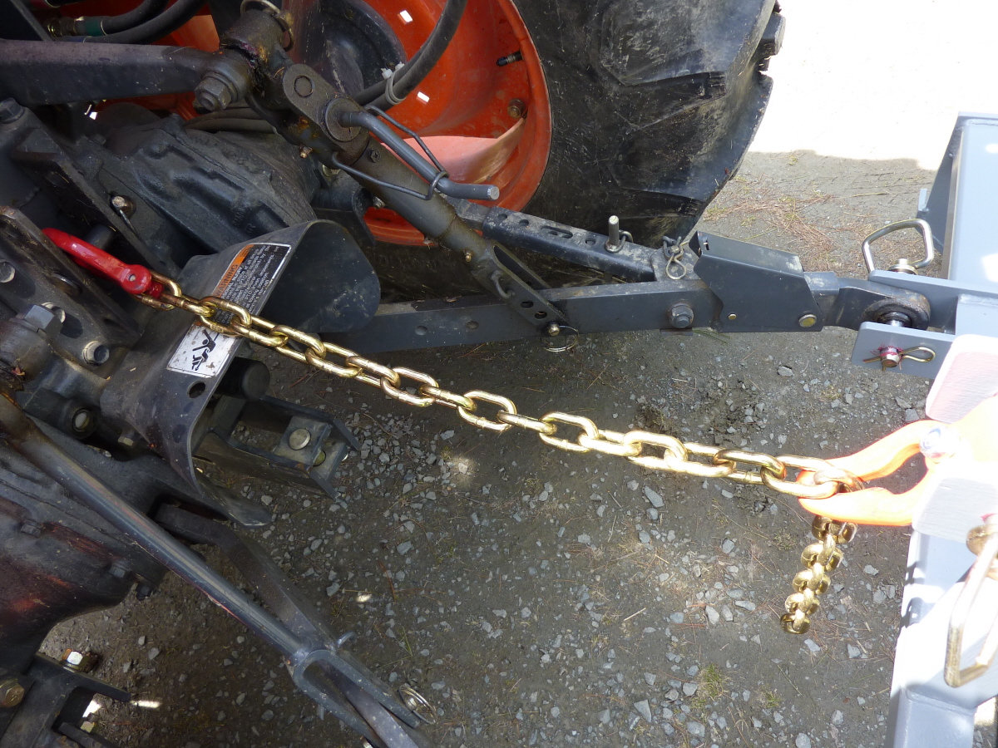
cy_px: 374
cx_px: 499
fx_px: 721
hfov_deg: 69.4
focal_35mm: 25
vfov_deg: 54.9
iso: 80
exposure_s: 1/60
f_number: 3.3
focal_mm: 4.1
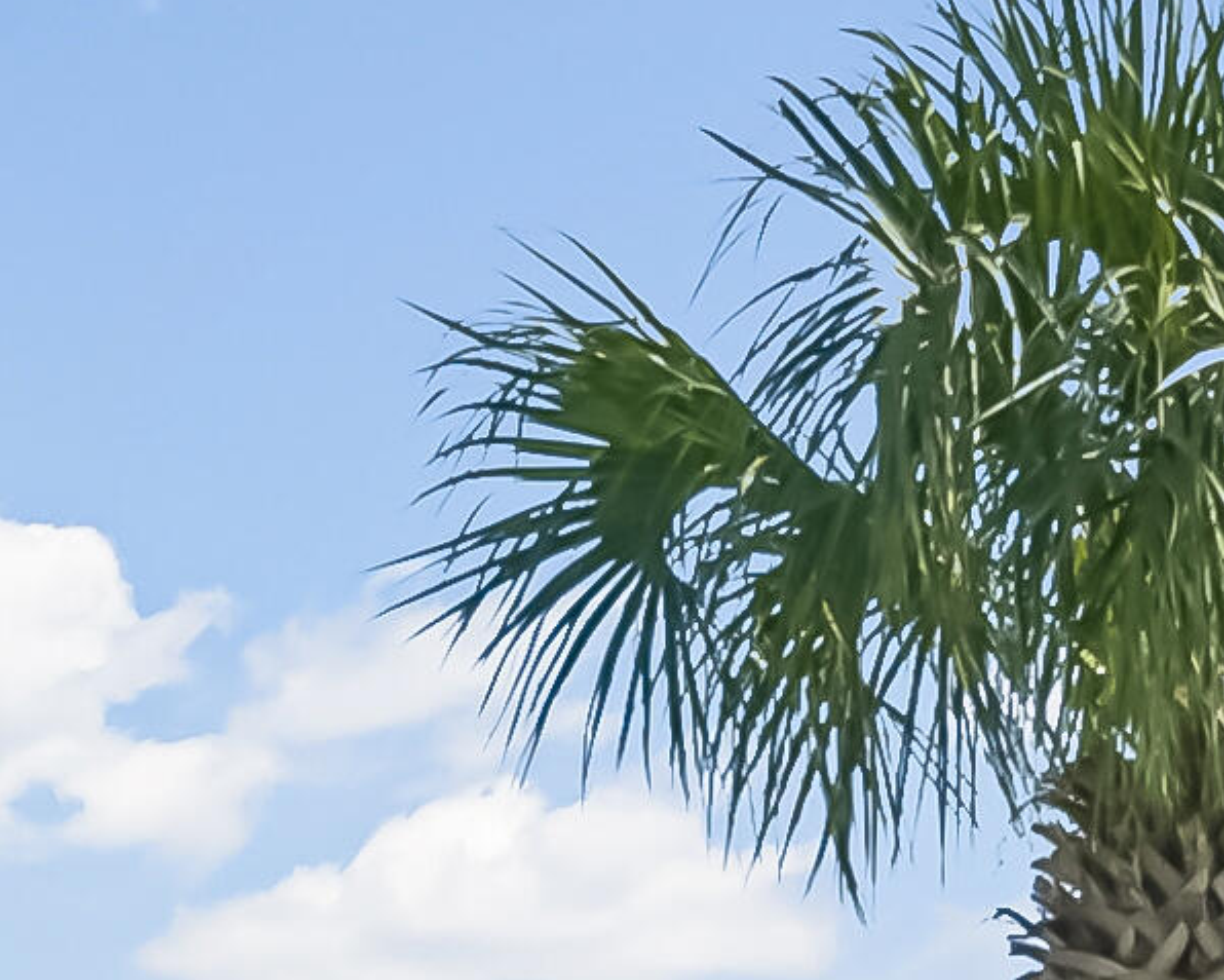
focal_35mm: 157
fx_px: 5688
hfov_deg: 12.3
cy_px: 1487
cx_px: 491
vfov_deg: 9.6
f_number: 8
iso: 400
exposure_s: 1/320
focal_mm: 24
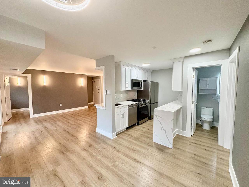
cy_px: 94
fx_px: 101
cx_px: 124
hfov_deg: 102.1
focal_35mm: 14
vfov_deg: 85.7
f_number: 2.2
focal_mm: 2.22
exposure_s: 1/120
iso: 250
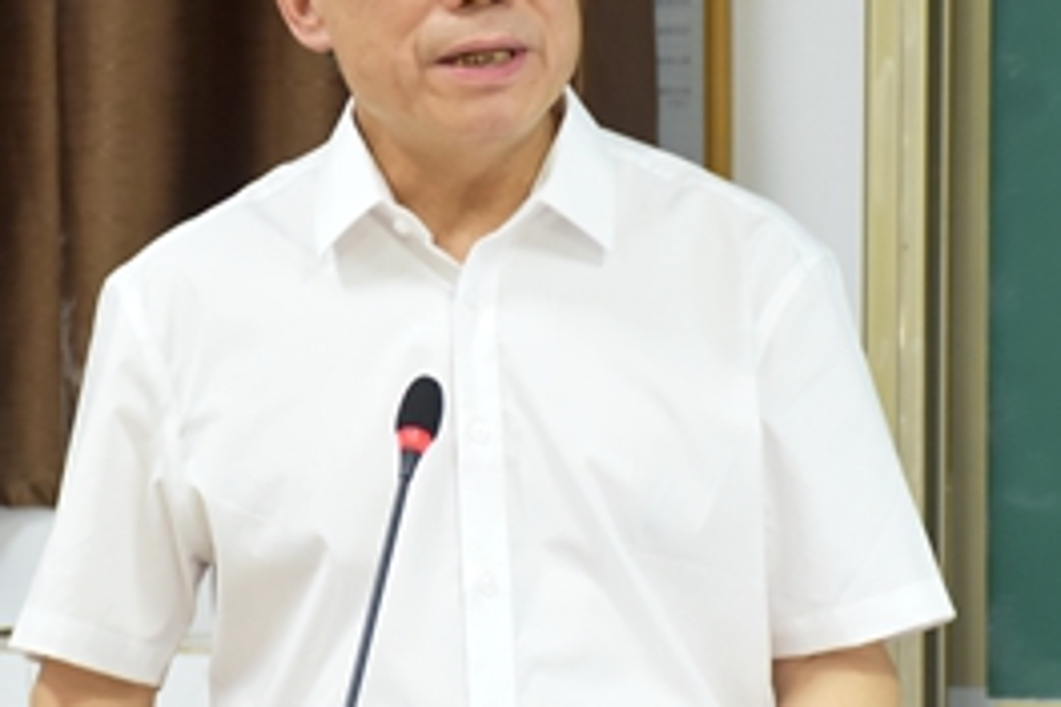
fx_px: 5717
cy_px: 347
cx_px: 627
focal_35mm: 194
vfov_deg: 7.1
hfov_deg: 10.6
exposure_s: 1/20
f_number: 5
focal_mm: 62
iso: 1000
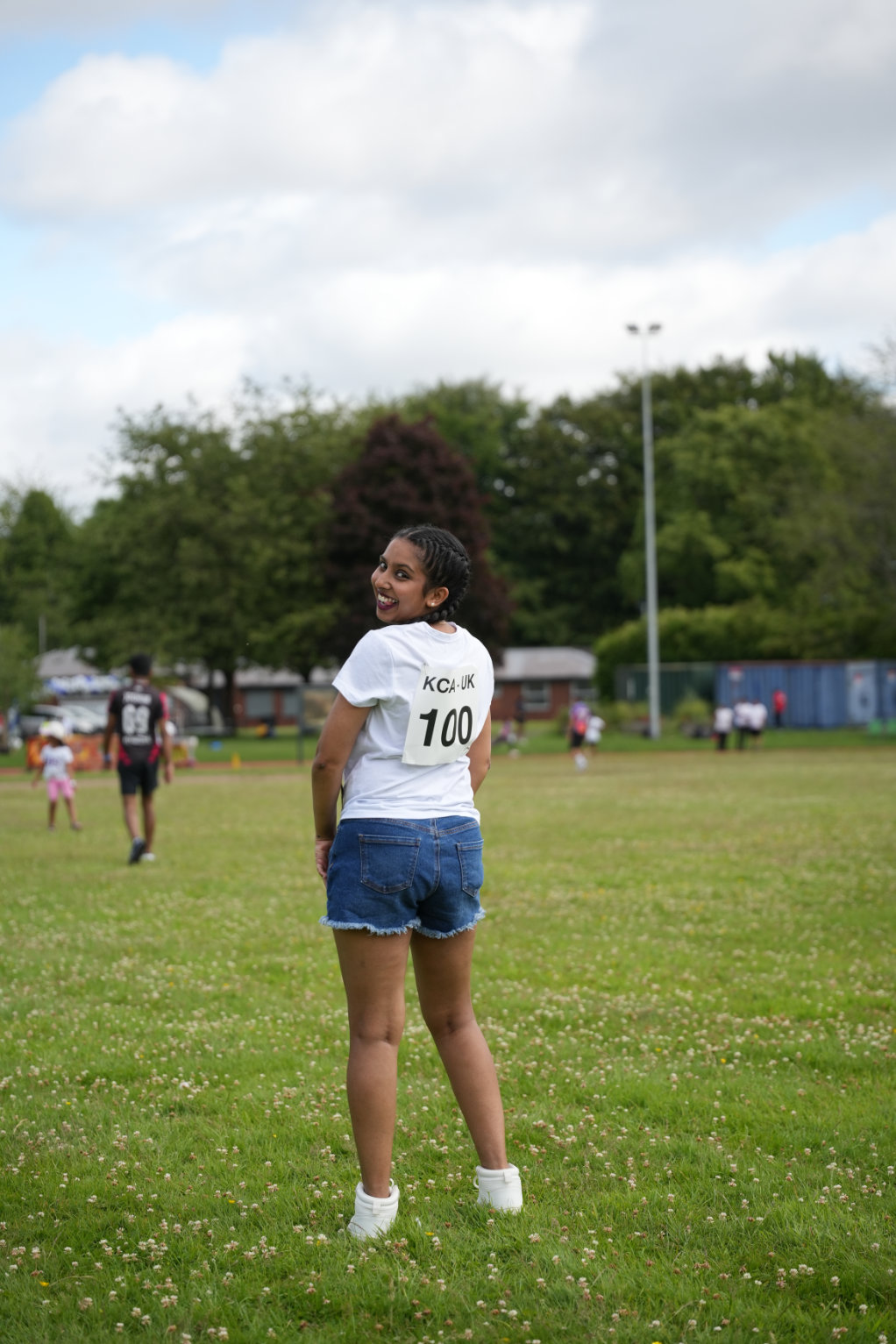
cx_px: 448
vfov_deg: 28.8
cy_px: 672
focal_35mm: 70
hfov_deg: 19.5
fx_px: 2613
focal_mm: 70
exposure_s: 1/2500
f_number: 2.8
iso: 250
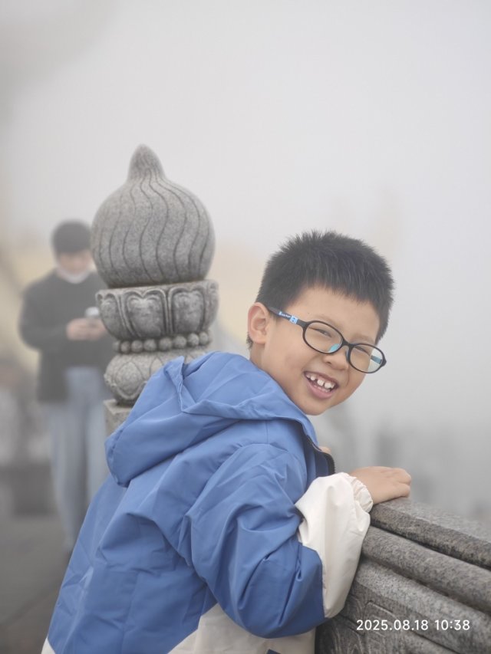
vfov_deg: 26.0
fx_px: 1418
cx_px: 246
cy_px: 327
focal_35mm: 75
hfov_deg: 19.6
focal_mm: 12.28
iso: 50
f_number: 1.8
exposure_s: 1/2056
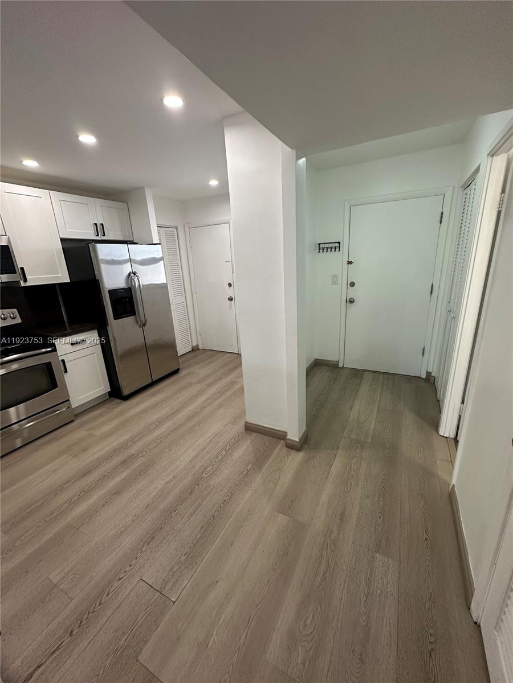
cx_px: 256
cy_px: 342
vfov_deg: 102.1
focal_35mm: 14
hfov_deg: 85.7
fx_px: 277
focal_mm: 2.22
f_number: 2.2
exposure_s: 1/120
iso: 200
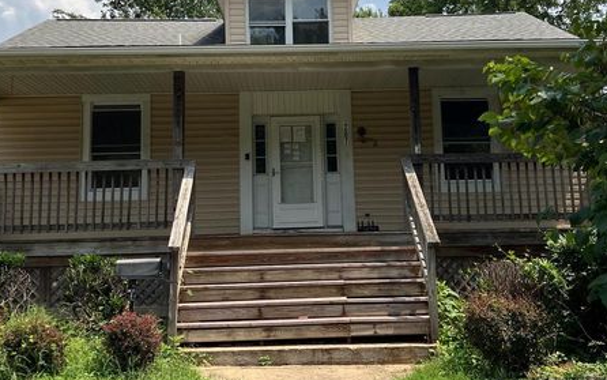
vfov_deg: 40.5
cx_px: 310
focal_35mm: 31
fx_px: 513
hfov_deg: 61.2
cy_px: 156
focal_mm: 5.7
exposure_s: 1/5587
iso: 50
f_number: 1.5
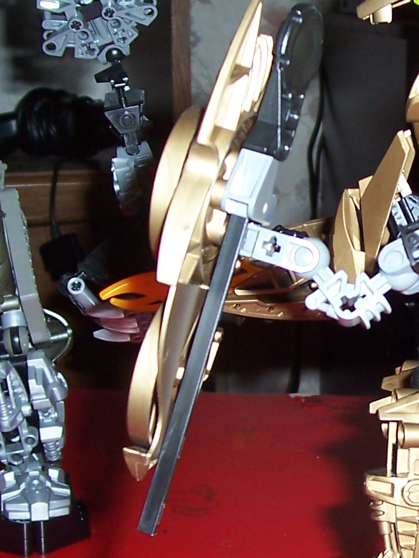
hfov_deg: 16.4
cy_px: 333
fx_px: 1420
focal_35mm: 88
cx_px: 431
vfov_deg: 22.2
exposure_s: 1/60
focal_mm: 5.6
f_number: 2.7
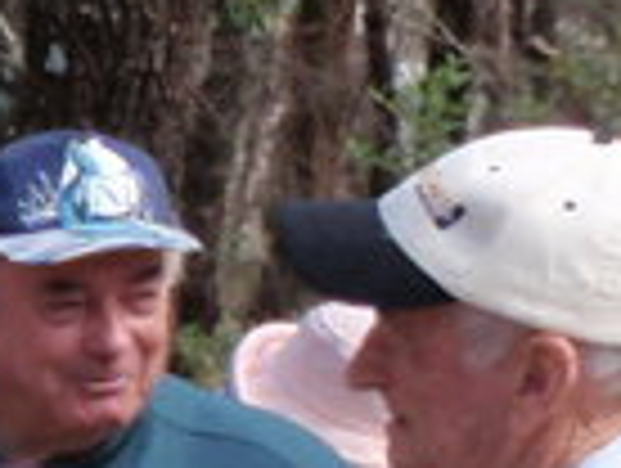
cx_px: -1485
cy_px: 1053
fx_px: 4672
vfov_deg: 5.6
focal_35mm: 260
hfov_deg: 6.6
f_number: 4.1
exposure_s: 1/60
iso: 64
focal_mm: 6.53
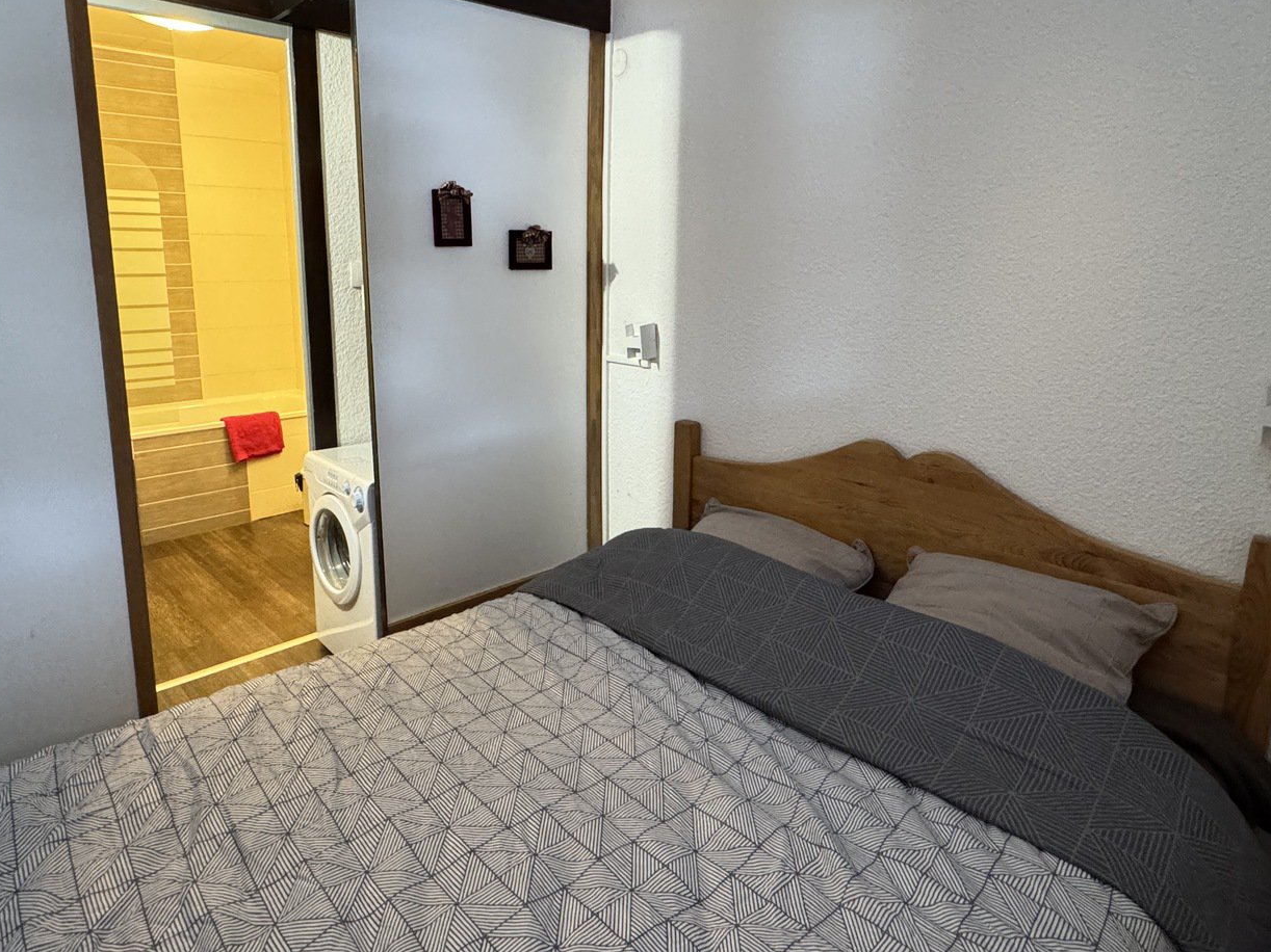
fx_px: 808
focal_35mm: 22
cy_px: 396
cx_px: 606
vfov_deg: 60.7
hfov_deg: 76.4
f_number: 2.2
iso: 800
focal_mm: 2.22
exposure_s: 1/50
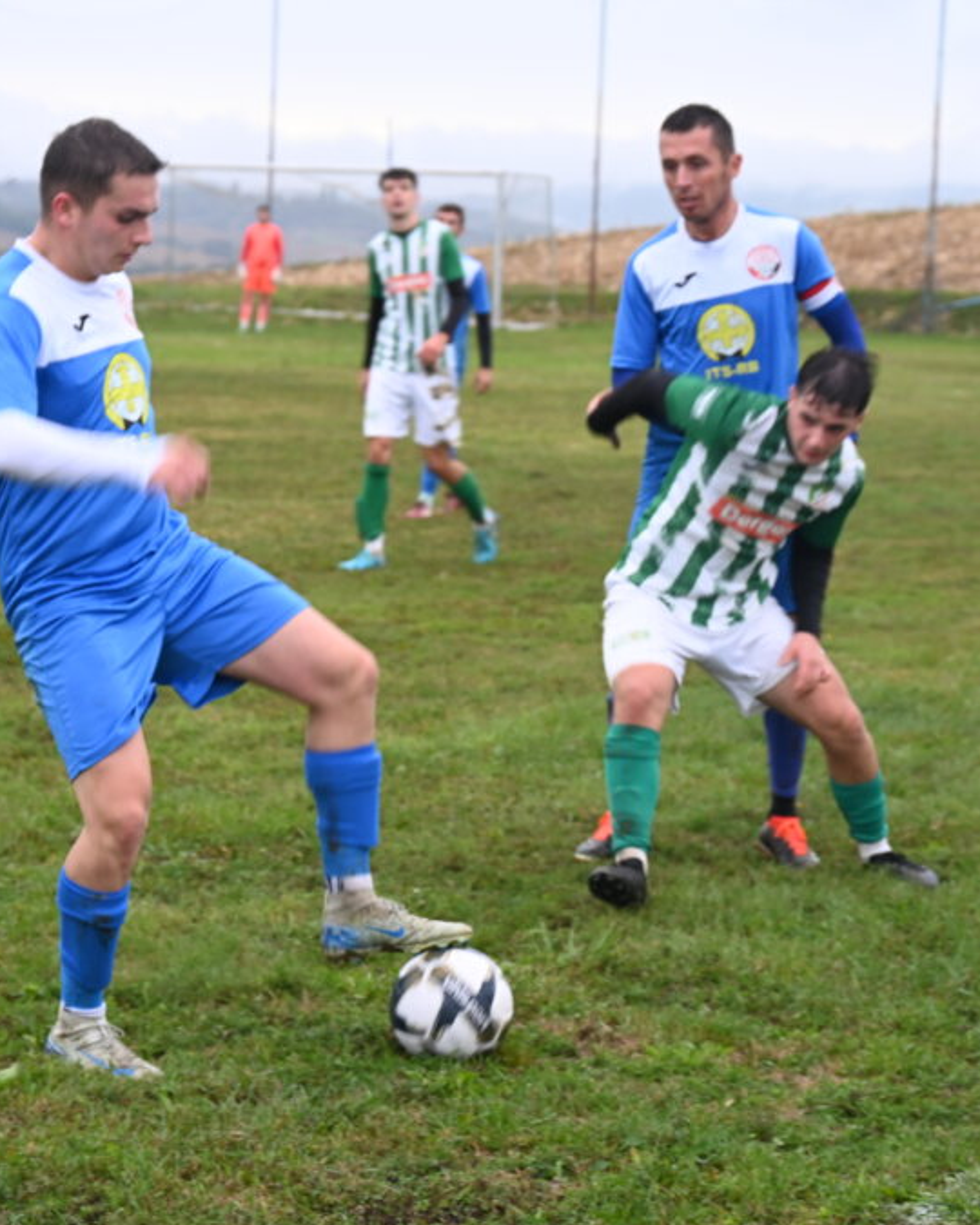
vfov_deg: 19.0
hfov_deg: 15.2
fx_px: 3662
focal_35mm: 101
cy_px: 612
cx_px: 370
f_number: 6
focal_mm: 71
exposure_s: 1/80
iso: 500
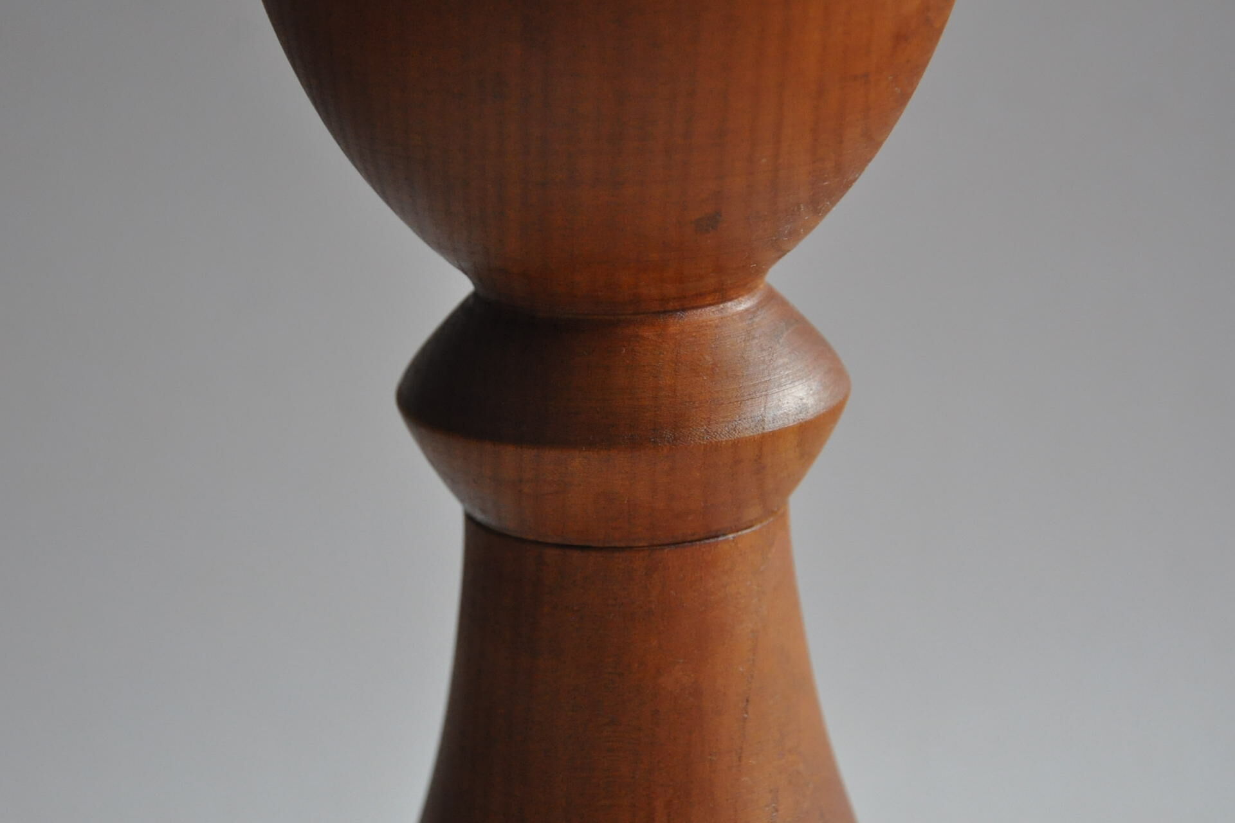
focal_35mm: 87
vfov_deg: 15.7
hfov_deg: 23.4
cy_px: 412
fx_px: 2984
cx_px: 618
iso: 1600
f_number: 5
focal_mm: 58
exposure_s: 1/60
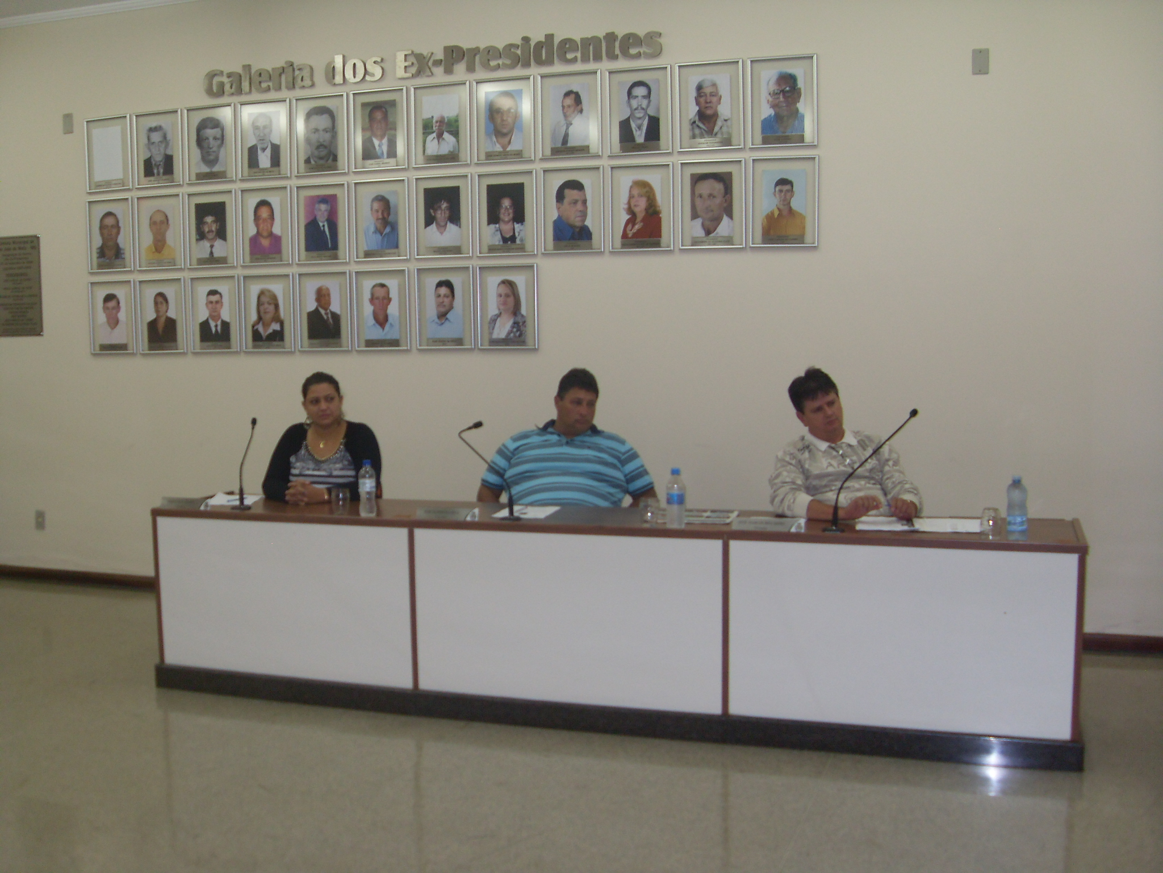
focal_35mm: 37
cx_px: 582
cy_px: 436
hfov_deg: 50.1
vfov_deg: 38.7
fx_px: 1243
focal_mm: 6.3
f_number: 2.8
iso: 100
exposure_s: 1/45
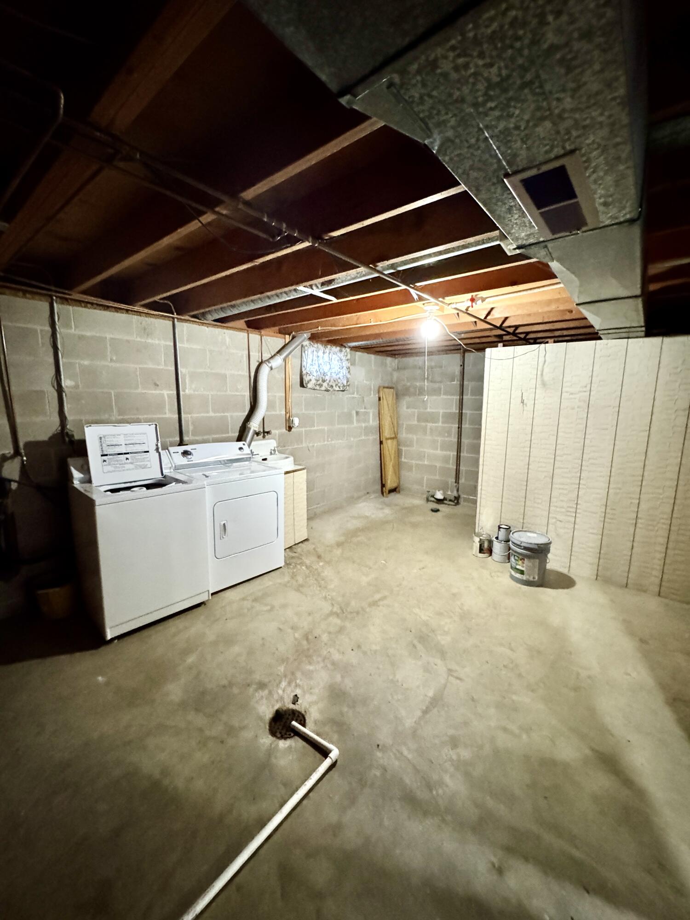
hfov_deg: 85.7
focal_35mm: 14
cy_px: 460
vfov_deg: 102.1
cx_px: 345
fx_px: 372
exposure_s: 1/40
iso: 1250
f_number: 2.2
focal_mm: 2.22
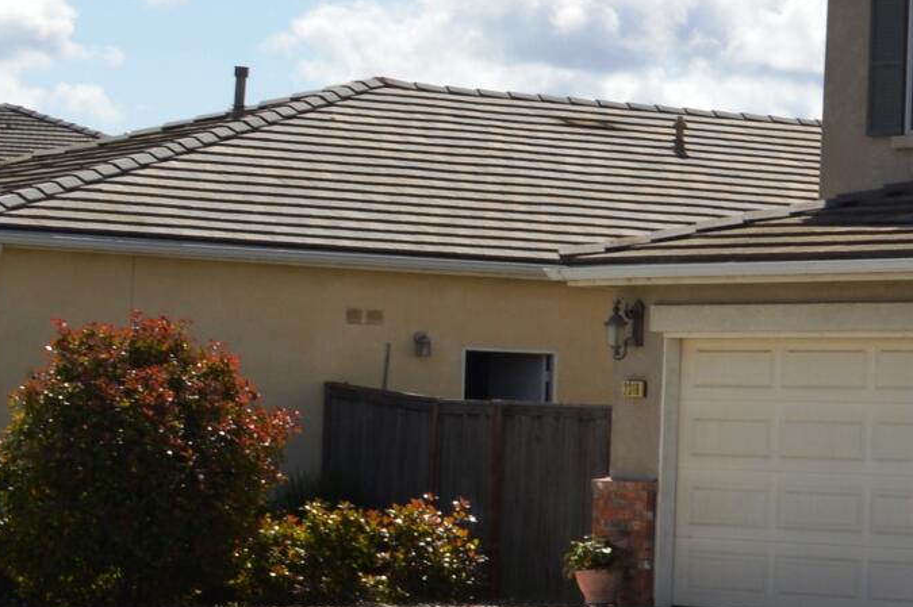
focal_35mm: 160
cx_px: 1754
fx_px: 4055
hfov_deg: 11.7
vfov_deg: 8.6
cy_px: 369
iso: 100
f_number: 10
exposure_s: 1/200
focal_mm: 24
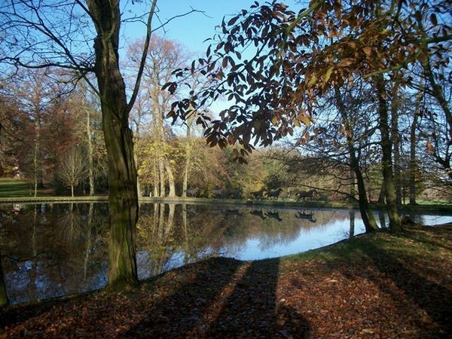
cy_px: 170
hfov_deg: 56.8
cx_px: 226
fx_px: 418
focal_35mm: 32
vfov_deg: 44.2
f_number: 2.9
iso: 80
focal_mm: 5.7
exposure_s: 1/500
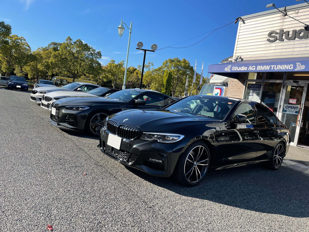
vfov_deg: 53.1
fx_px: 232
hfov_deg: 67.3
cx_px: 154
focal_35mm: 26
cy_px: 116
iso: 32
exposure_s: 1/1916
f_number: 1.6
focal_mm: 4.2
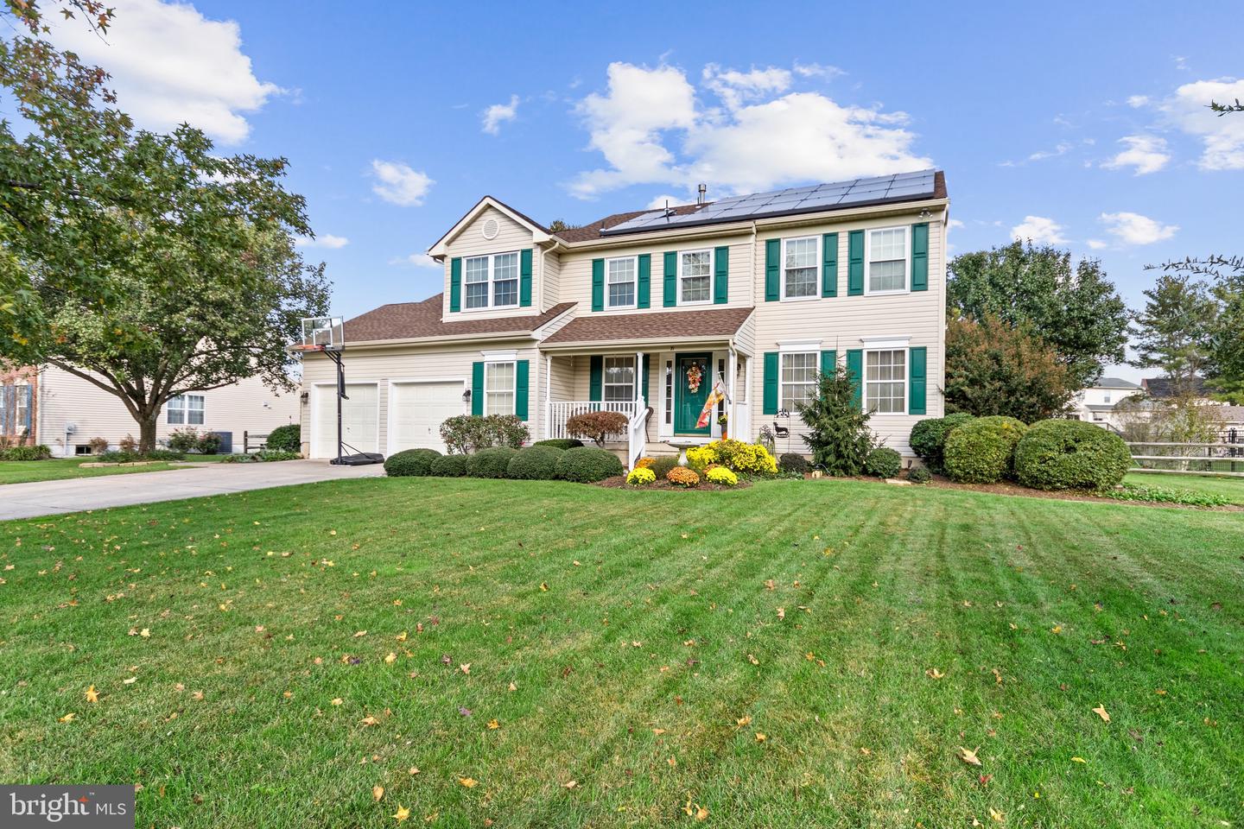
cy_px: 414
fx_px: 657
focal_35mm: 19
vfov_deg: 64.6
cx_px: 622
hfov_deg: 86.9
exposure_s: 1/400
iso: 320
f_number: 6.3
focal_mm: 13
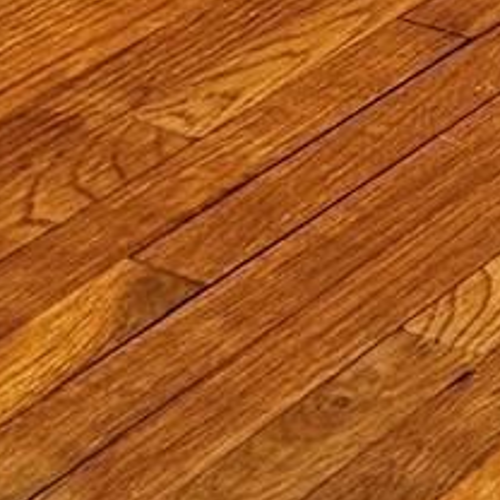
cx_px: 1589
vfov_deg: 7.4
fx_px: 3268
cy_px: -1144
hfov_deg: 7.5
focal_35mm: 200
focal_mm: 6.3
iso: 500
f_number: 1.7
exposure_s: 1/24
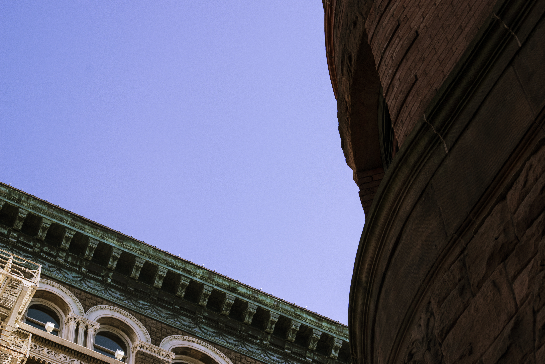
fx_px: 1249
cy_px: 182
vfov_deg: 16.6
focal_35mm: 82
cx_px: 272
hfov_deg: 24.6
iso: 400
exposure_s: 1/250
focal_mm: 55
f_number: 9
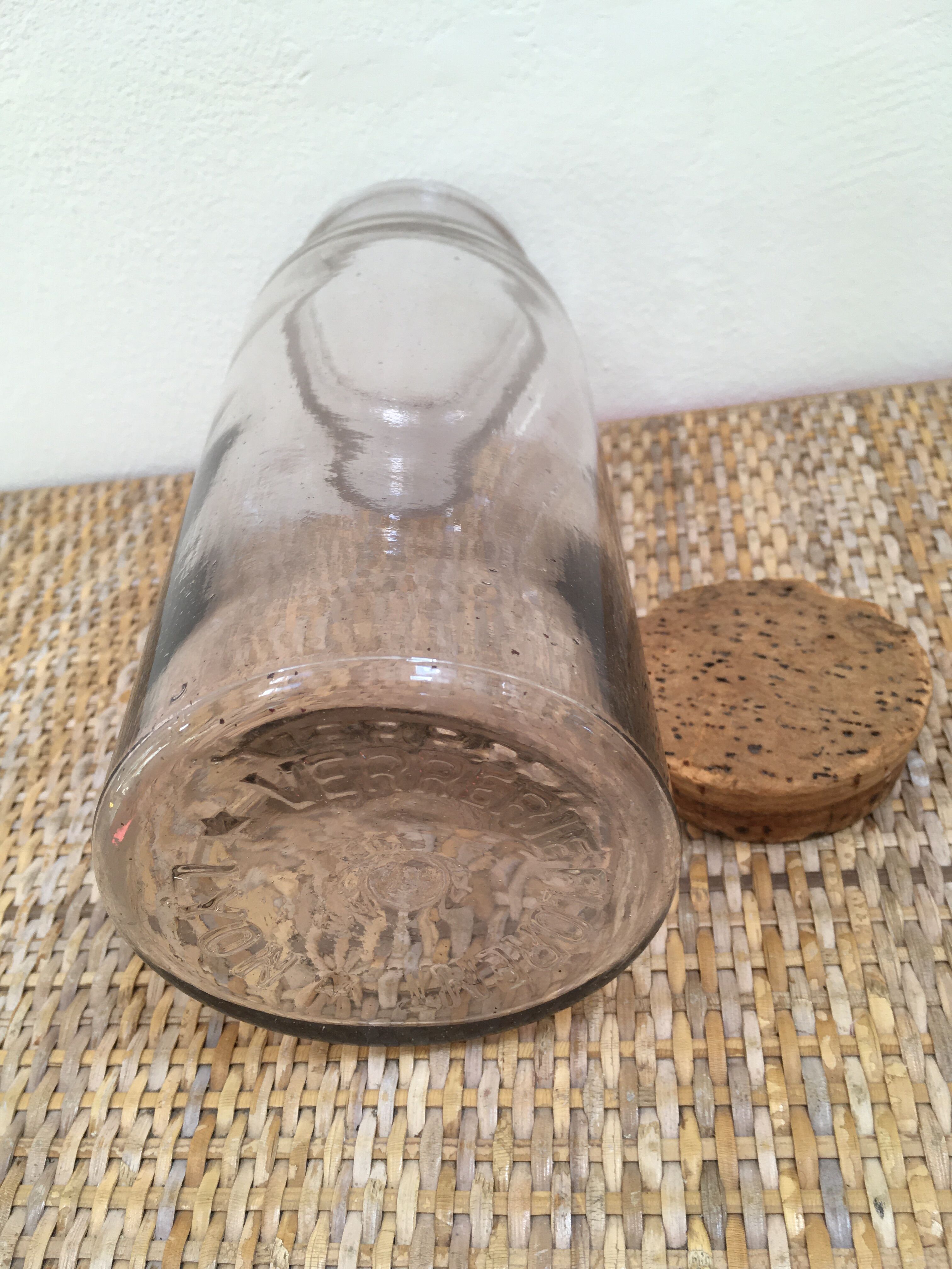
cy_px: 634
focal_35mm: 29
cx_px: 476
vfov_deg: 61.7
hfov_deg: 48.2
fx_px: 1063
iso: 40
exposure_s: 1/100
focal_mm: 4.15
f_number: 2.2
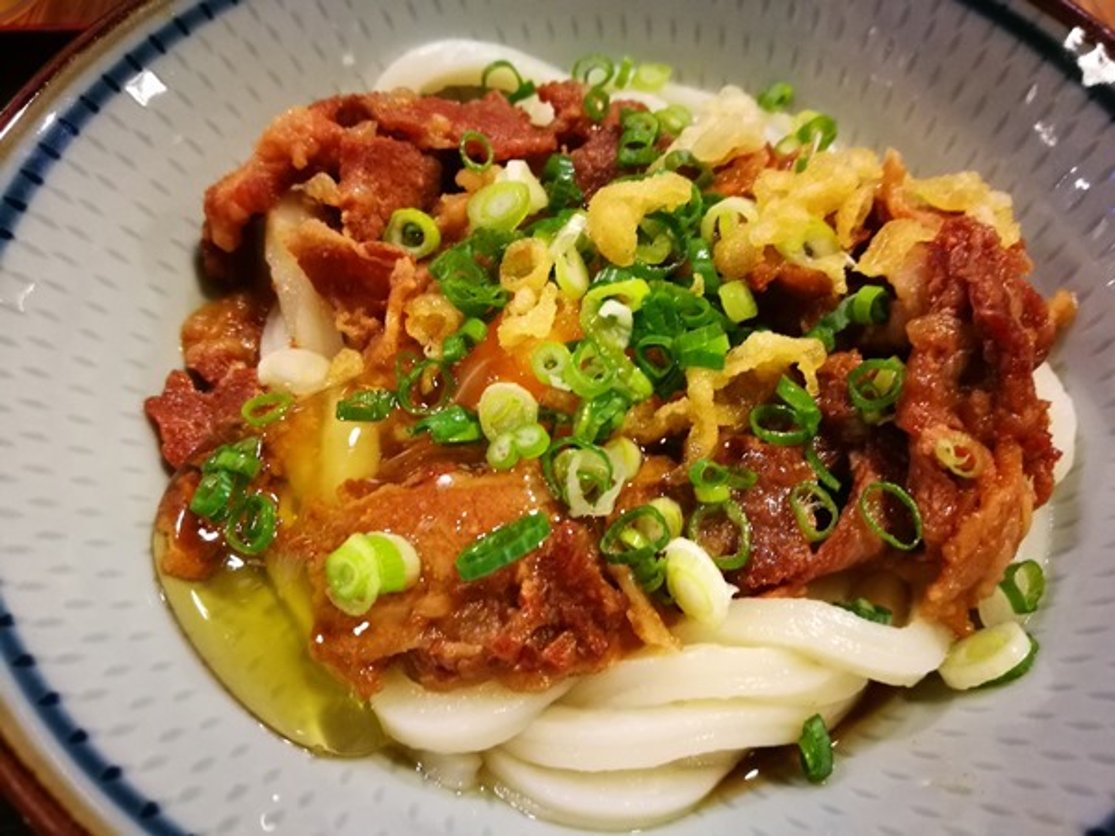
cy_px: 418
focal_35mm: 27
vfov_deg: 51.4
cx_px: 558
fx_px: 870
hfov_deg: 65.3
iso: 500
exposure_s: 1/25
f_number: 2.2
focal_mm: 4.5
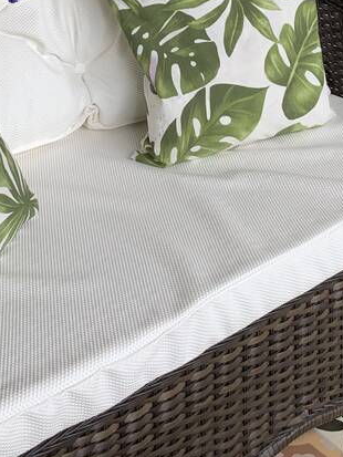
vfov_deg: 26.0
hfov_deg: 21.6
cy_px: -67
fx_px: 898
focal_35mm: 68
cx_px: 142
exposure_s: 1/347
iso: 25
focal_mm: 4.25
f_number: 1.8
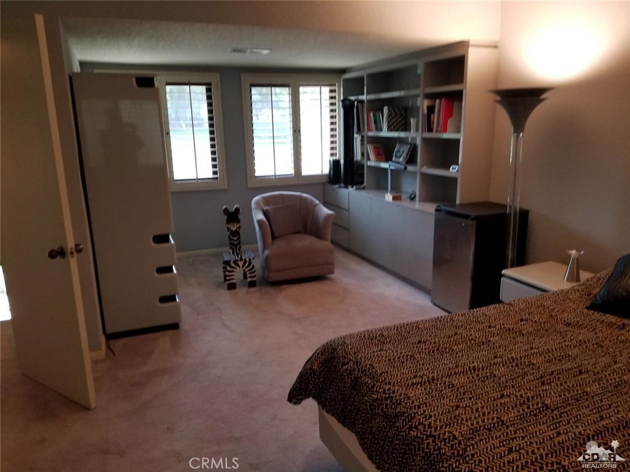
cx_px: 315
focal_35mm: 26
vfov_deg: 53.0
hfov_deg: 67.3
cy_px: 236
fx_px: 473
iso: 160
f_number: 1.7
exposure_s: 1/30
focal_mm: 4.3
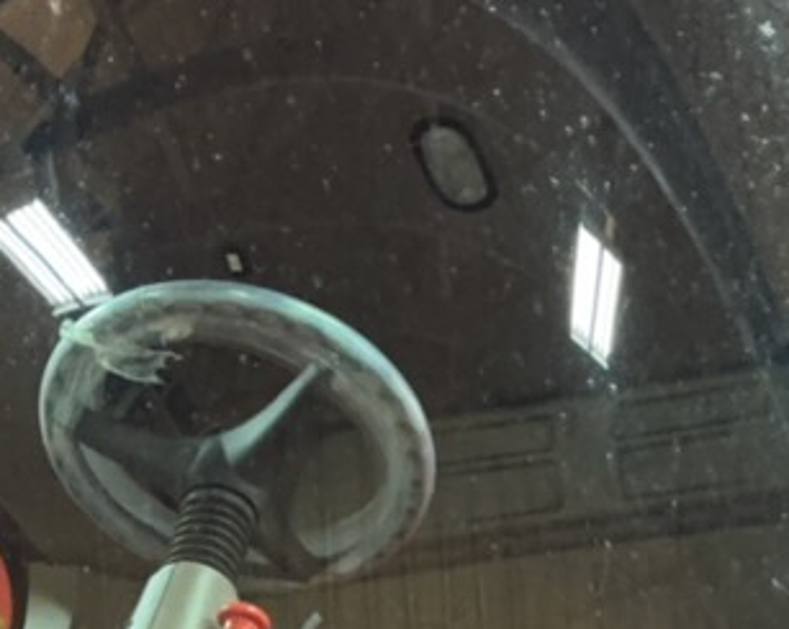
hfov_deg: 18.9
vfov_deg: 14.8
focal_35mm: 101
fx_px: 2356
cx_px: 586
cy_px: 719
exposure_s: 1/120
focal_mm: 6.76
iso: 800
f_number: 1.78
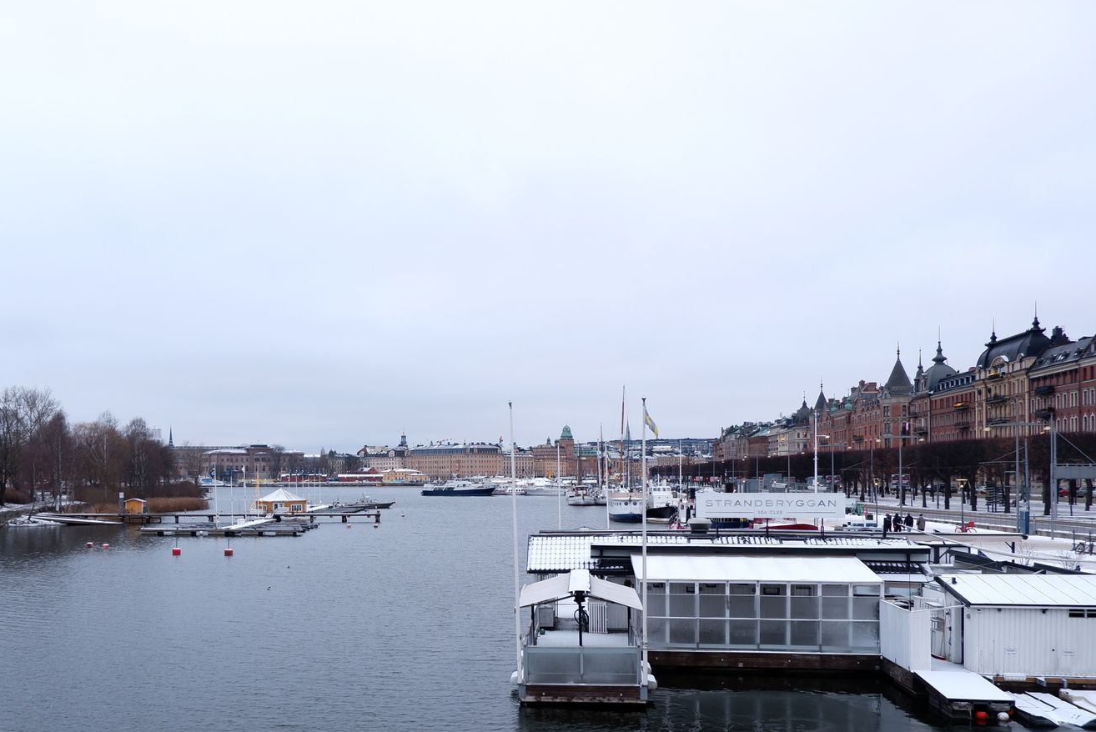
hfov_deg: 53.4
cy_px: 481
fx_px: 1066
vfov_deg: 37.5
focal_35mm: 35
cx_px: 370
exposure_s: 1/45
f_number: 3.5
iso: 200
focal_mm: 15
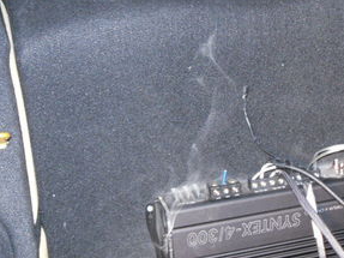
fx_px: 775
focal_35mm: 78
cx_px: 189
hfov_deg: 25.0
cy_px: 181
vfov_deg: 18.8
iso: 200
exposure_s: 1/45
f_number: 3.5
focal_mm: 6.3
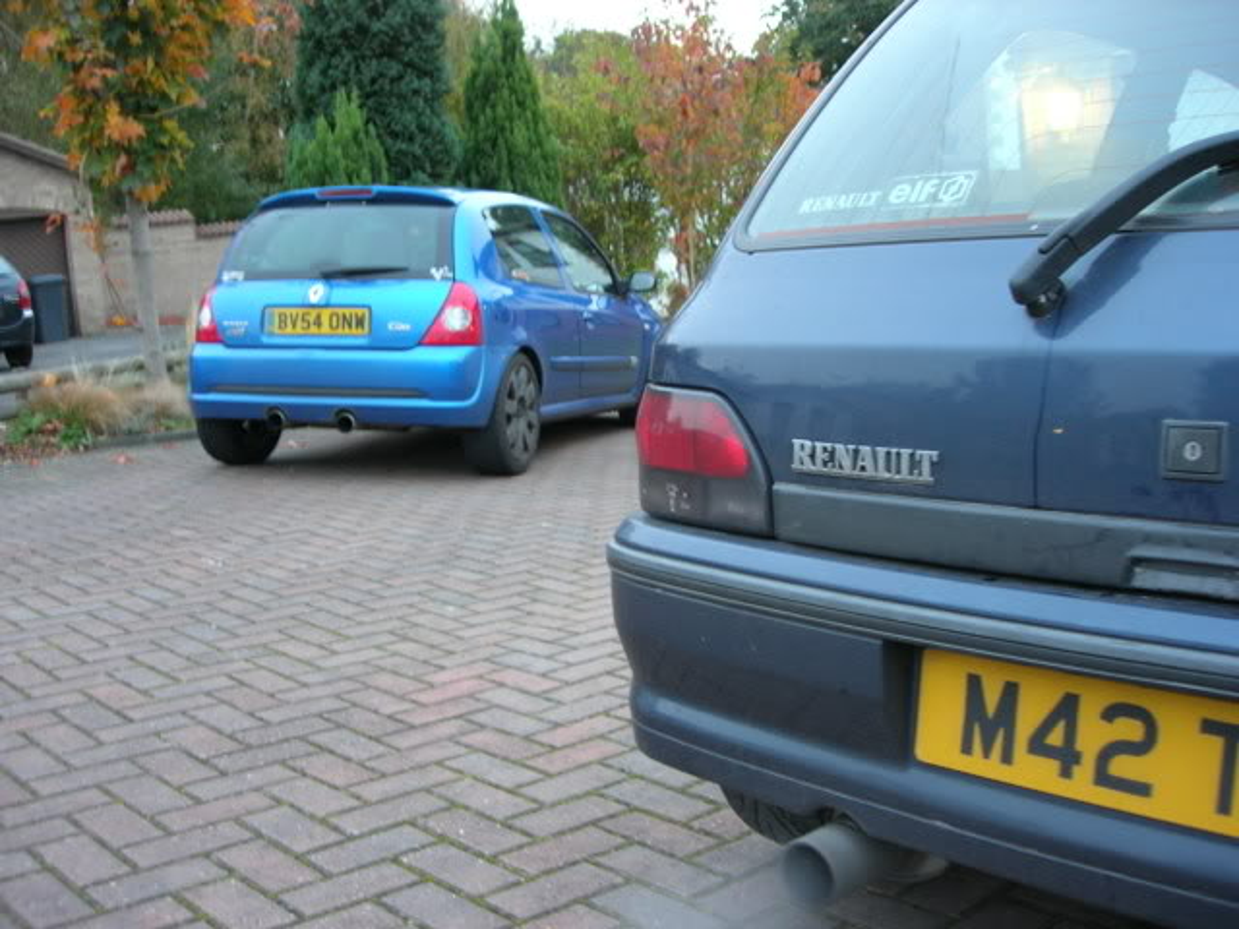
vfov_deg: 37.7
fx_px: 1360
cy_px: 464
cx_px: 620
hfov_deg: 49.0
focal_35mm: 38
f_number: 2.8
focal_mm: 7.8
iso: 105
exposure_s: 1/3.7
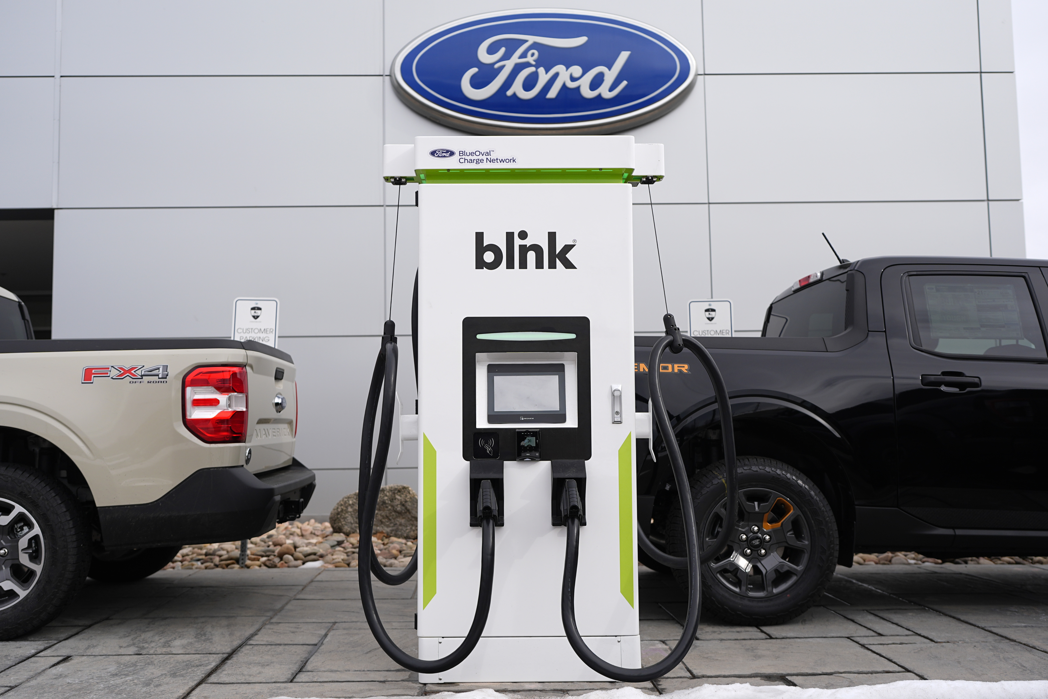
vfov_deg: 37.9
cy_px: 350
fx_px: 1019
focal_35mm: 35
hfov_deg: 54.4
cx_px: 524
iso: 200
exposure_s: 1/2000
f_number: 3.2
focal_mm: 35
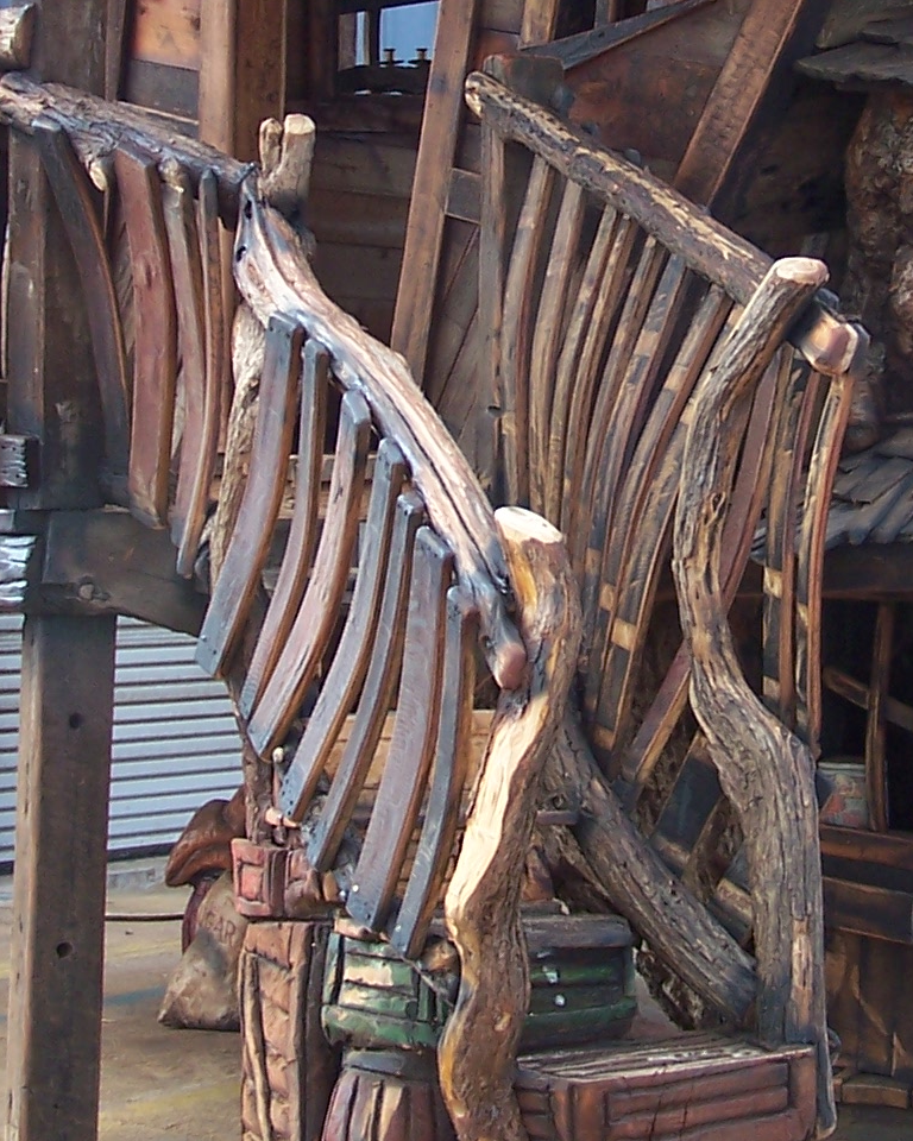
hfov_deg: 17.2
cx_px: 640
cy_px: 250
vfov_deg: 21.3
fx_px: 3006
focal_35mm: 89
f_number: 2.8
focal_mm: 6.3
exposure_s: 1/250
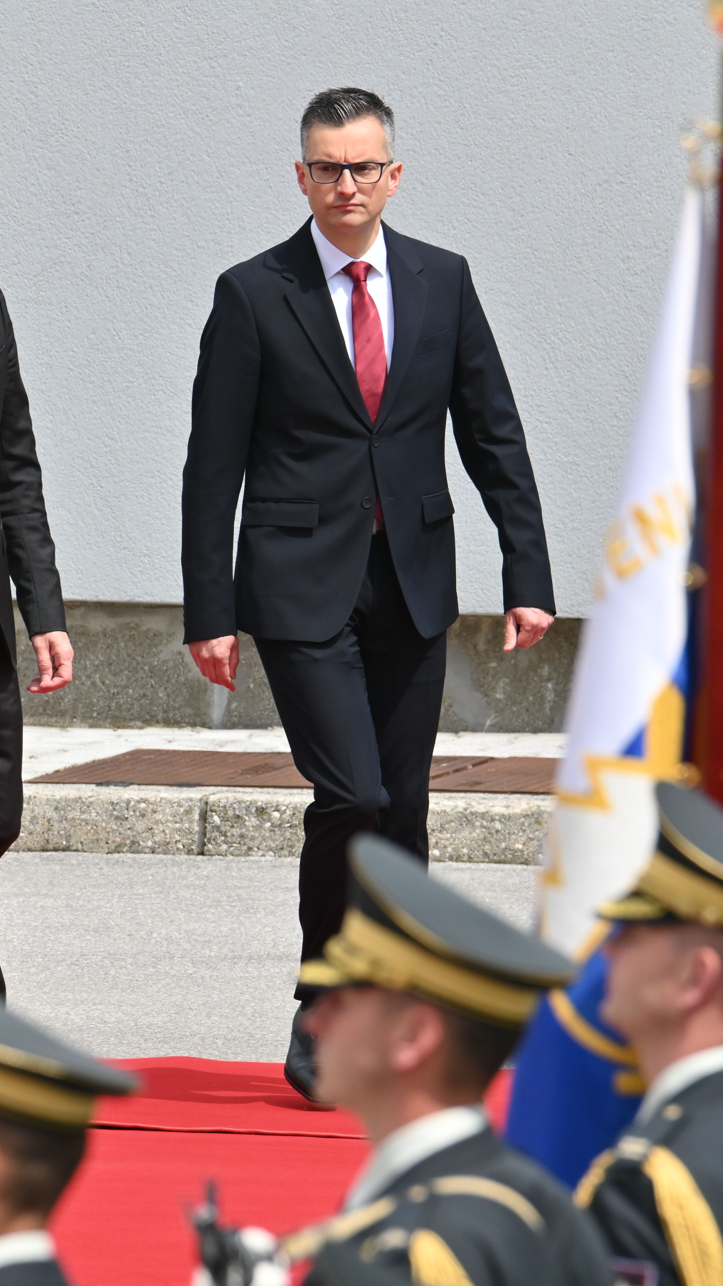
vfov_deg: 2.7
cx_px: 288
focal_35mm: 788
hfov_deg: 1.5
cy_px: 643
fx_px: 26853
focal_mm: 500
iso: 800
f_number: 11
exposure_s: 1/1000
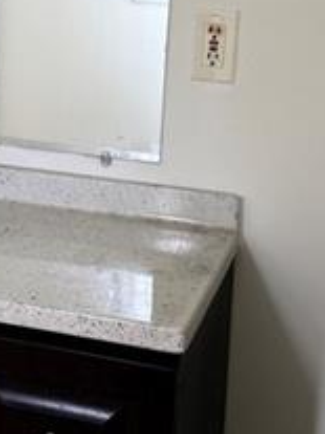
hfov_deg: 16.4
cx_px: 40
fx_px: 1115
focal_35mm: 89
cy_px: 36
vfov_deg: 21.5
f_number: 1.78
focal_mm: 6.76
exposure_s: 1/60
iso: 160
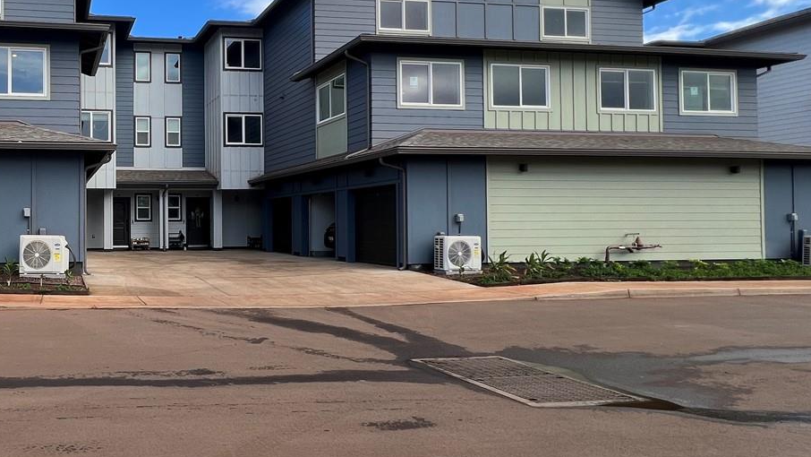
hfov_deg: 65.3
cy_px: 219
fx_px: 538
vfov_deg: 46.0
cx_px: 131
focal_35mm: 25
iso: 32
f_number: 1.8
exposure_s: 1/412
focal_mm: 1.57
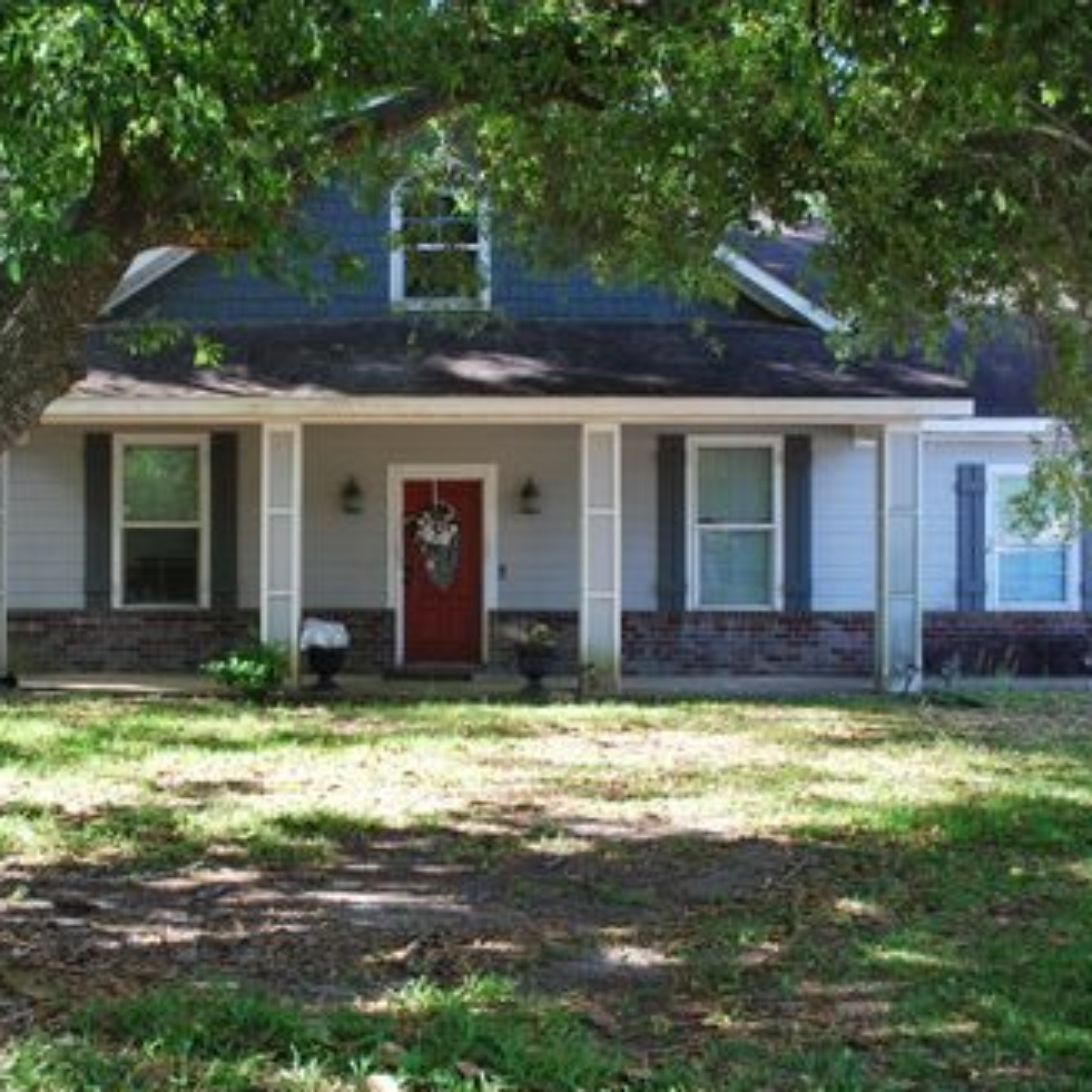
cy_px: 558
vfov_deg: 39.2
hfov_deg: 39.0
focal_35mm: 43
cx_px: 441
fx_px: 1535
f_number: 5
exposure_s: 1/100
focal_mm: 22
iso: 200
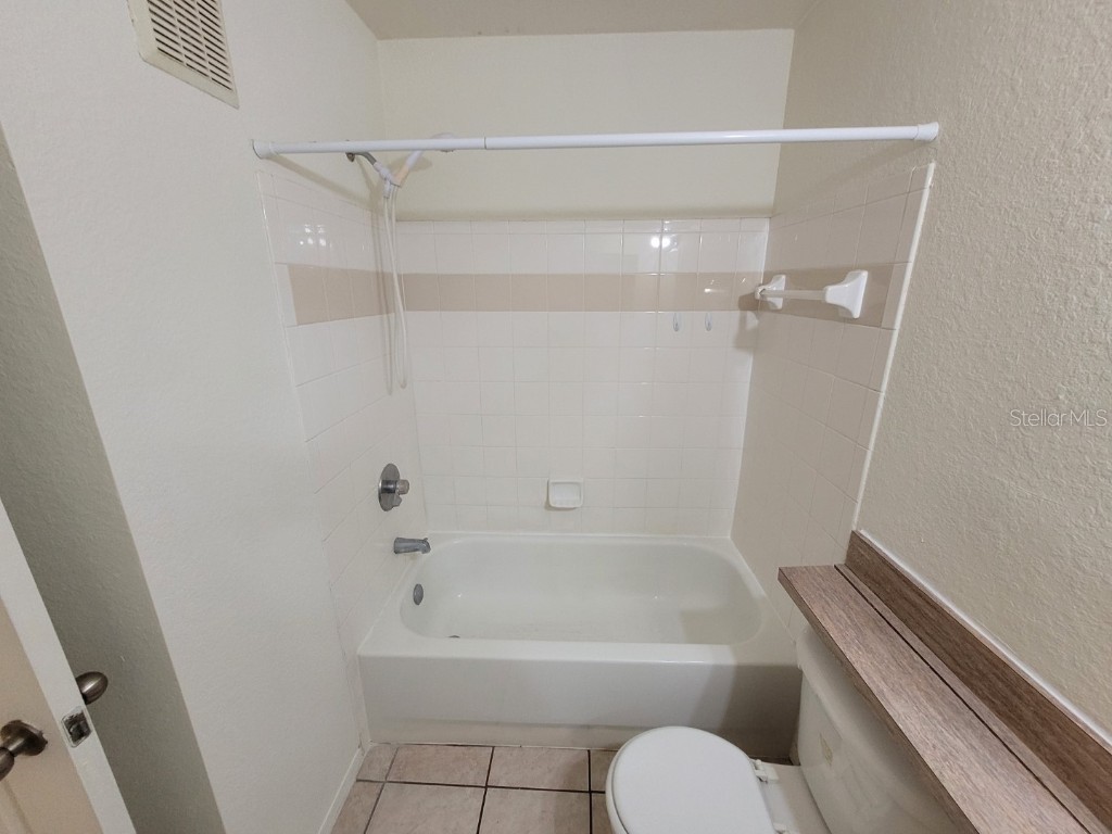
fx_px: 418
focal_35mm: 13
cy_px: 417
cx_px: 556
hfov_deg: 106.2
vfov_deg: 89.9
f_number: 2.2
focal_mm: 1.74
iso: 320
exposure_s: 1/60
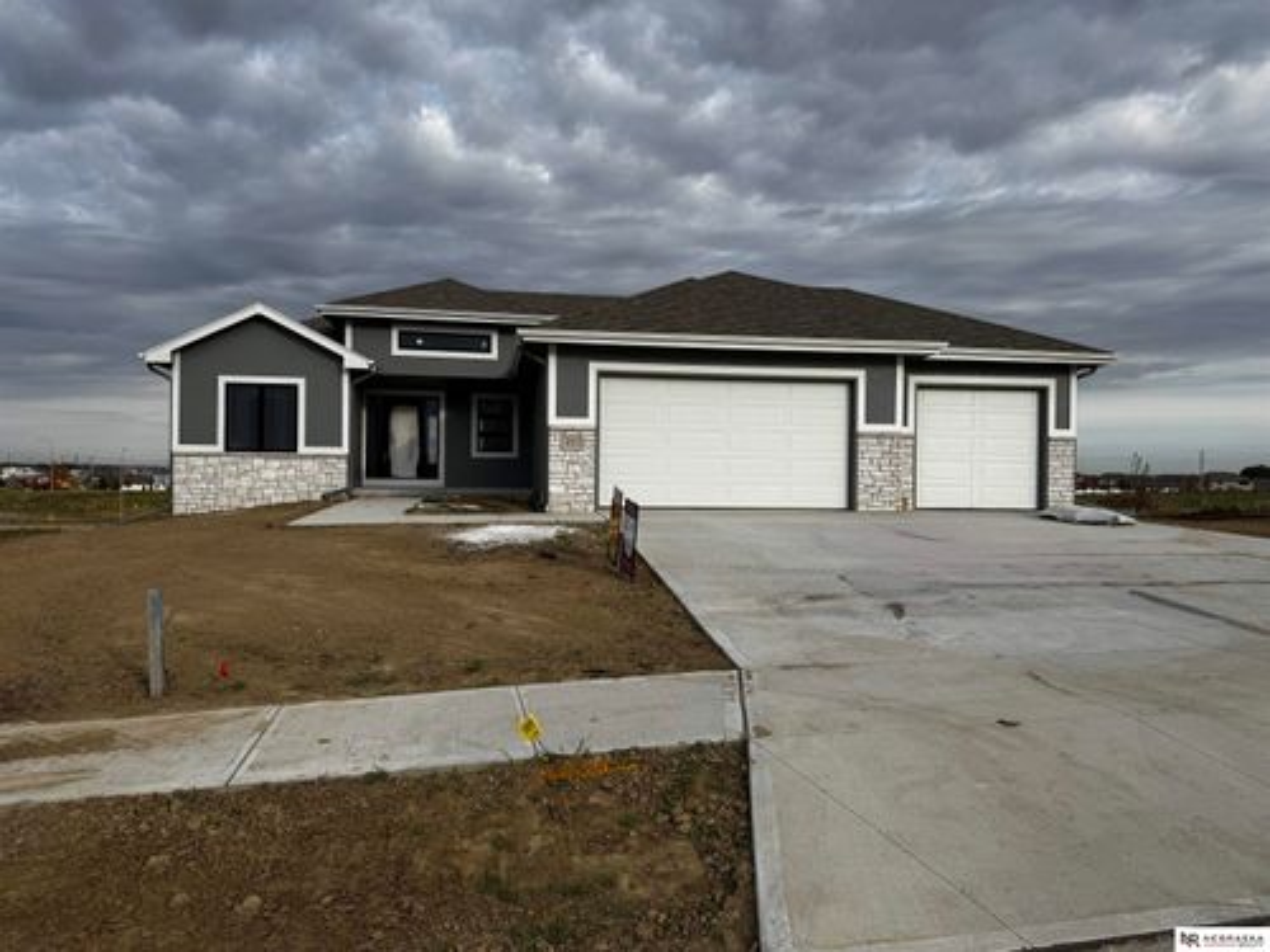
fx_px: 881
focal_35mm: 24
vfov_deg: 56.8
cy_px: 476
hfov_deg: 71.6
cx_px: 635
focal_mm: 6.76
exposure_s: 1/3597
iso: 80
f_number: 1.78
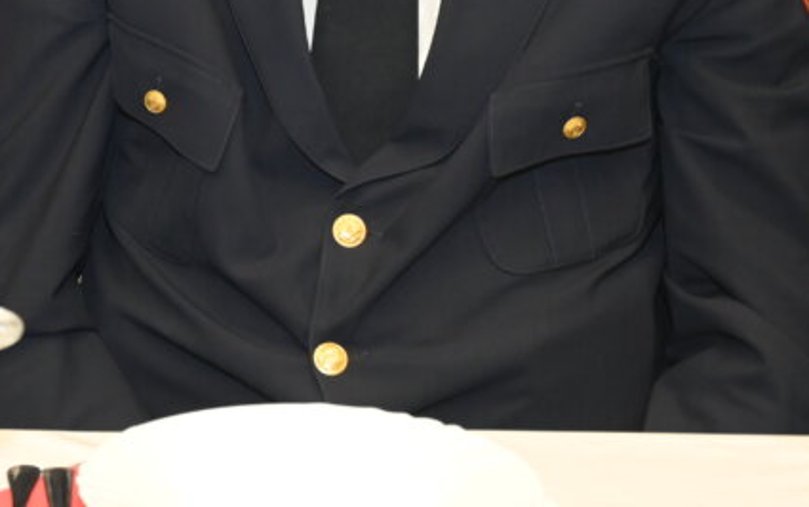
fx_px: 2382
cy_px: -33
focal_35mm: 108
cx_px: 11
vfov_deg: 12.0
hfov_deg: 18.8
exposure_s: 1/60
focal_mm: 44
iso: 2200
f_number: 5.3
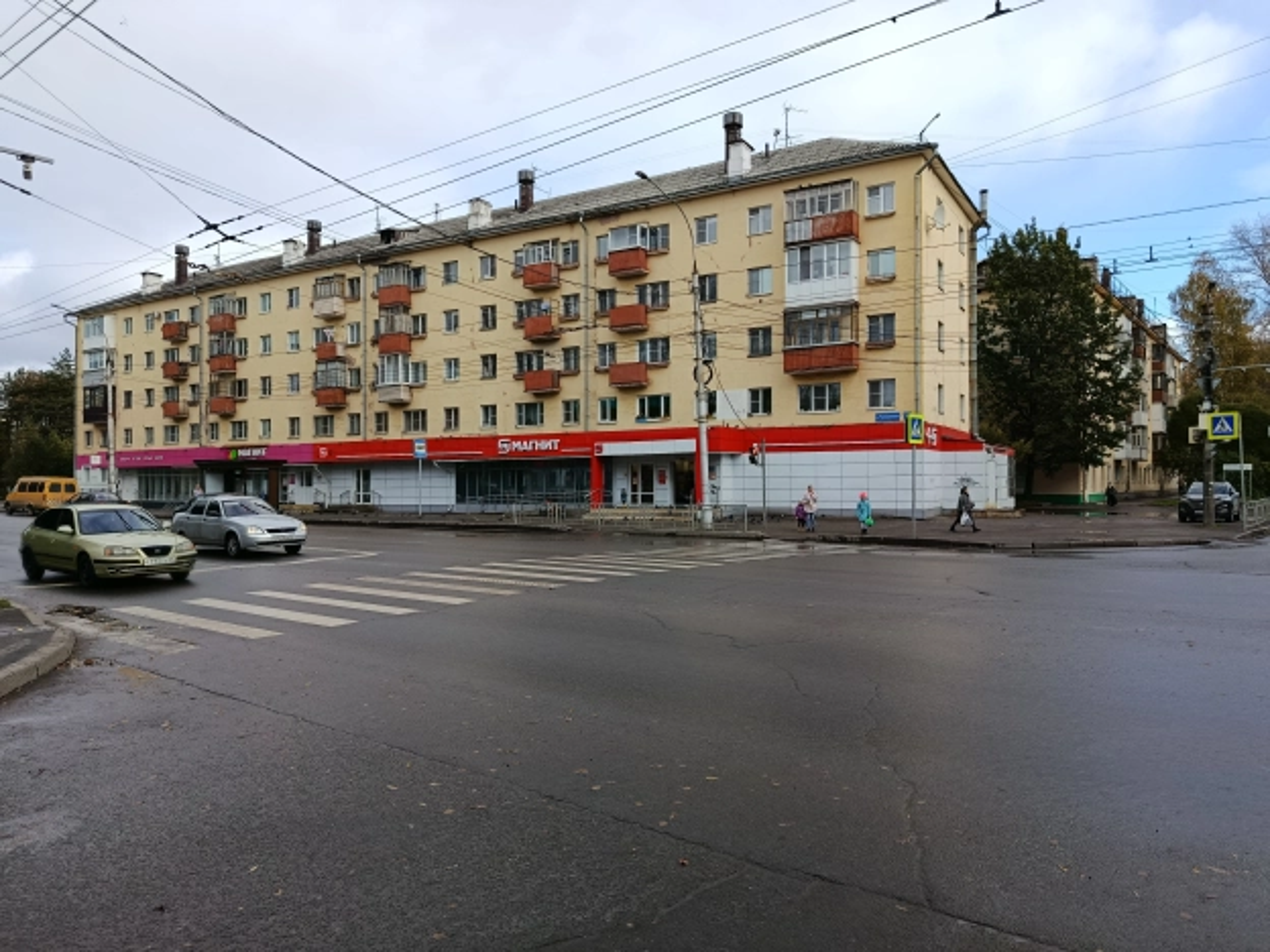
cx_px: 635
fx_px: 881
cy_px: 476
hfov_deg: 71.6
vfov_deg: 56.8
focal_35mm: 24
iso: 50
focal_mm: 5.24
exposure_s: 1/300
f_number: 1.7
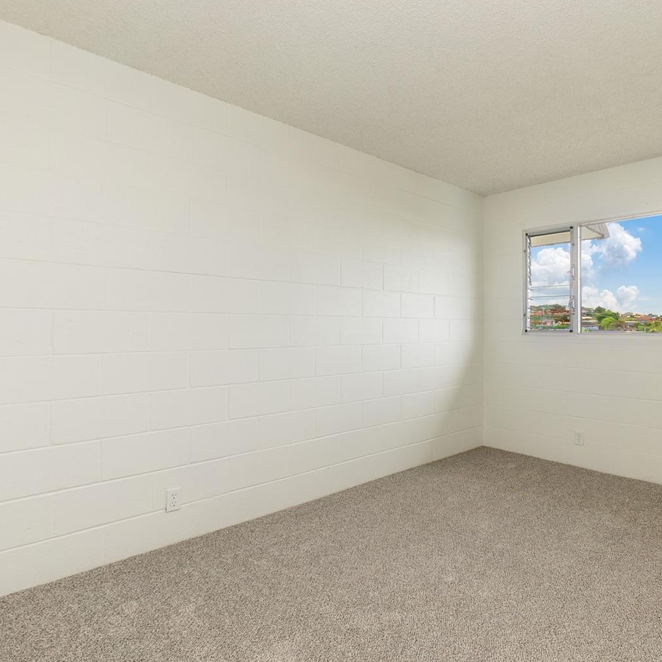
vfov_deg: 74.8
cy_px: 339
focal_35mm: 20
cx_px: 397
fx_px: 433
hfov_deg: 74.0
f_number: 8
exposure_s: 1/25
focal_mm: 10
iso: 250
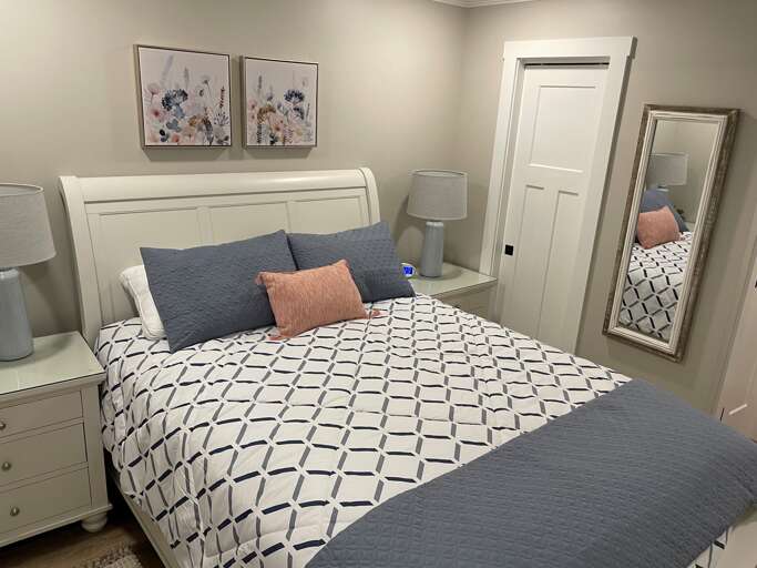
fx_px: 568
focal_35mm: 26
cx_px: 378
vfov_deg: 53.0
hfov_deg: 67.3
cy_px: 284
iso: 80
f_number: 1.6
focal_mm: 4.2
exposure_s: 1/60
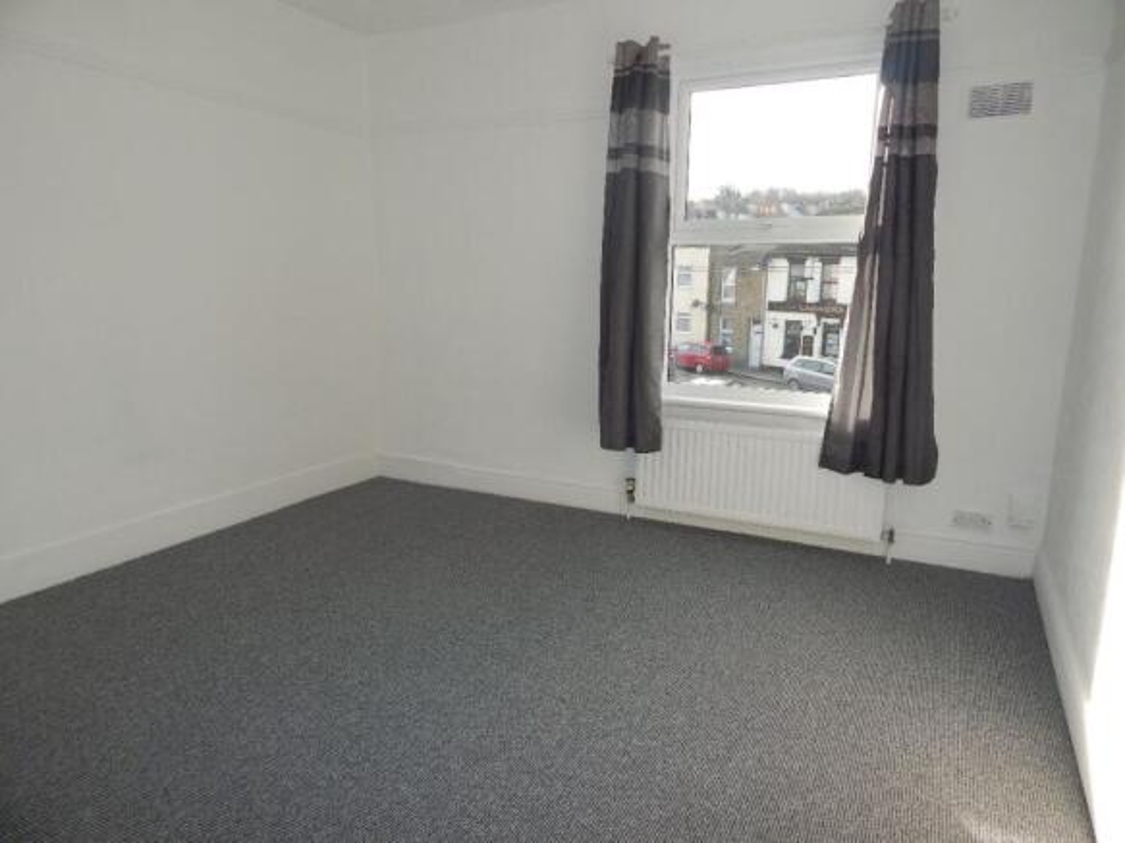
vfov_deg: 58.9
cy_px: 422
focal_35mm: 23
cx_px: 562
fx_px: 747
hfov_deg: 73.9
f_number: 3
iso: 125
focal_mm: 4
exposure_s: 1/250
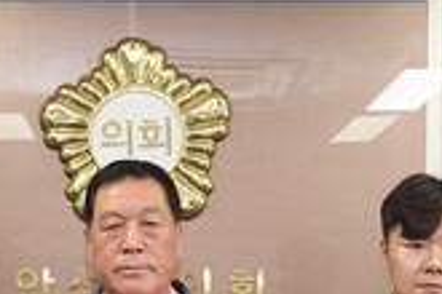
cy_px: 404
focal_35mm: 109
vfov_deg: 12.1
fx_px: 1338
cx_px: 137
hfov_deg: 18.7
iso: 2500
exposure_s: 1/250
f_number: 4
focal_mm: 30
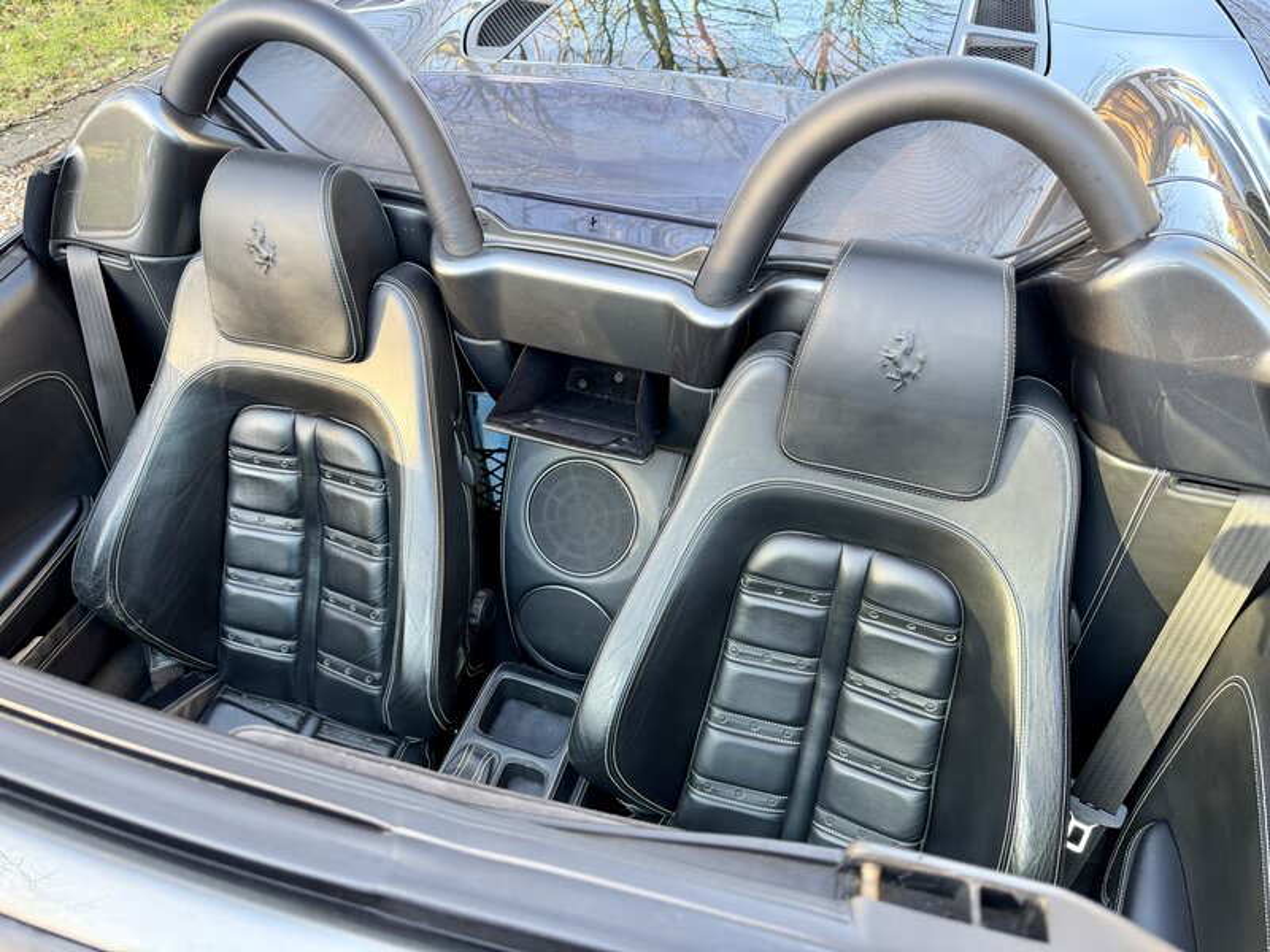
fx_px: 881
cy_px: 476
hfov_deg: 71.6
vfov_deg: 56.8
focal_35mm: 24
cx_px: 635
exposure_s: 1/121
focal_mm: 6.76
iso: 125
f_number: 1.78
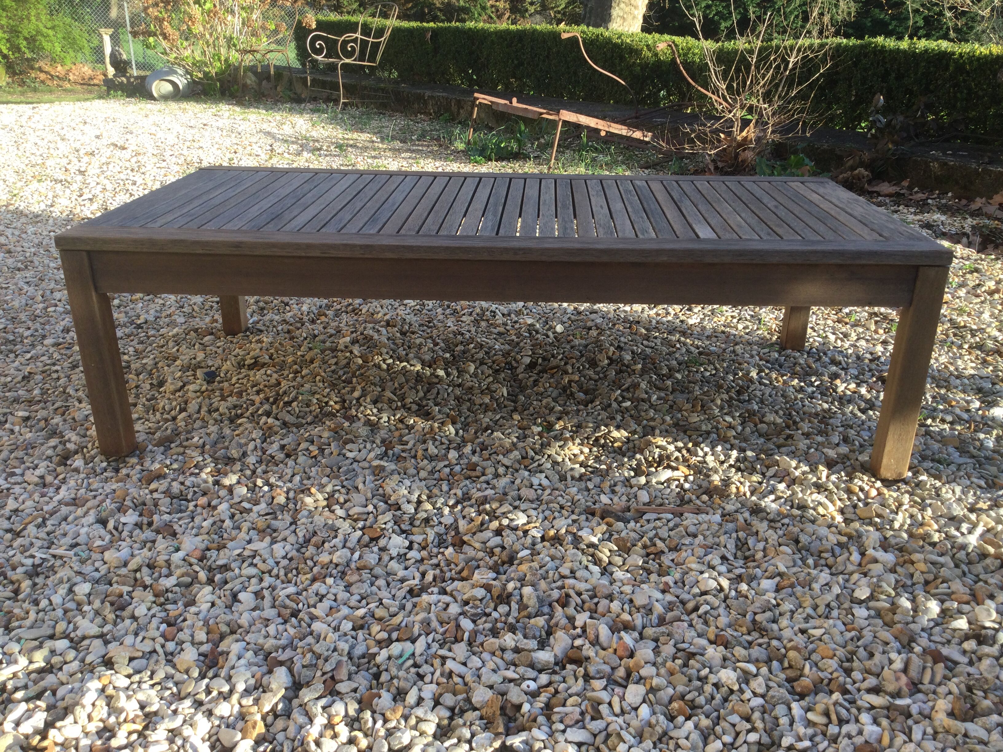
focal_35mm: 31
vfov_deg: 45.4
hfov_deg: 58.4
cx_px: 502
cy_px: 376
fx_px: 898
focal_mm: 3.3
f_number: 2.4
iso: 25
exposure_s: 1/119
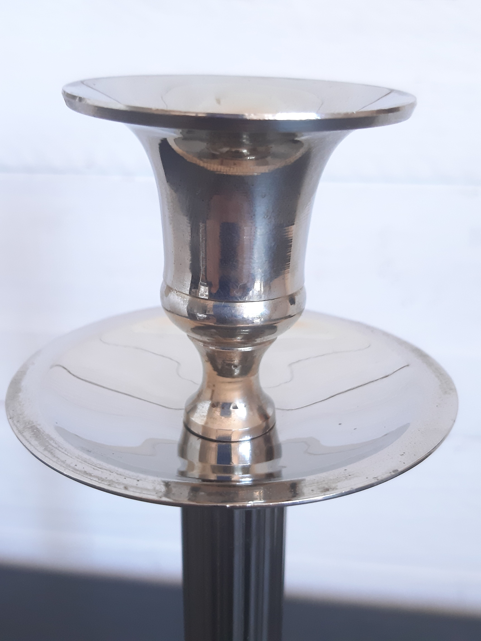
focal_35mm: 27
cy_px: 320
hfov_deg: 51.4
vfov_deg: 65.3
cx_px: 240
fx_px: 500
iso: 200
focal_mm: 3.93
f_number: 1.7
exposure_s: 1/50
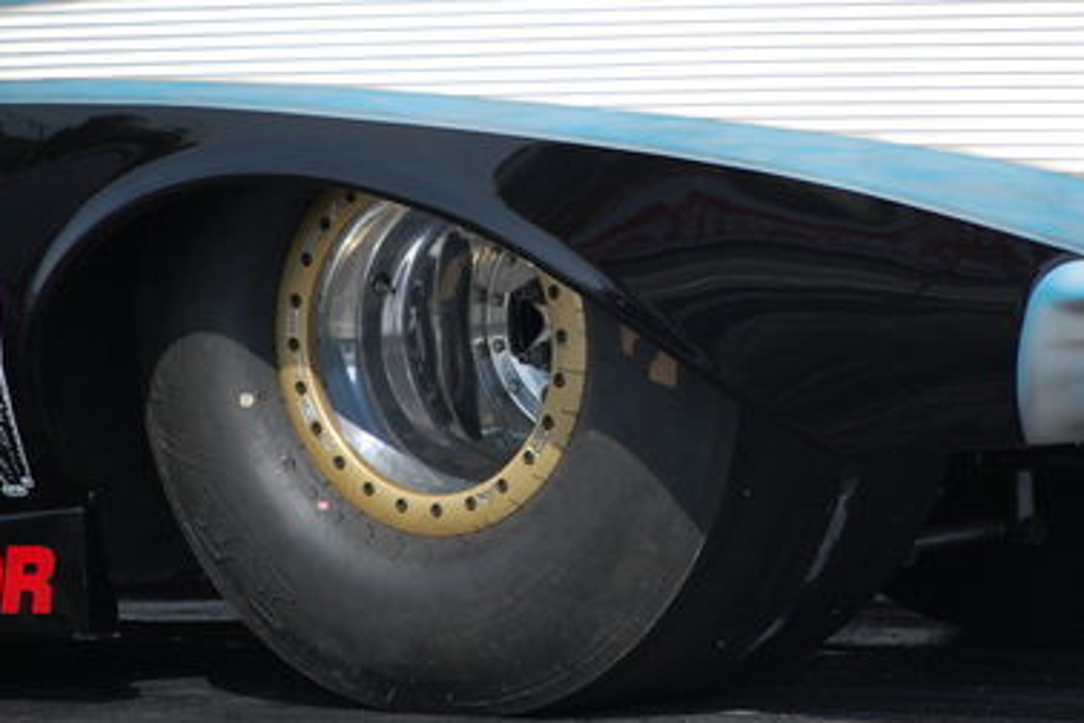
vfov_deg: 3.6
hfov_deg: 5.4
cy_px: 238
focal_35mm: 381
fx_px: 11471
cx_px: 708
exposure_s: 1/1600
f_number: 5.3
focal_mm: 150
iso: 400
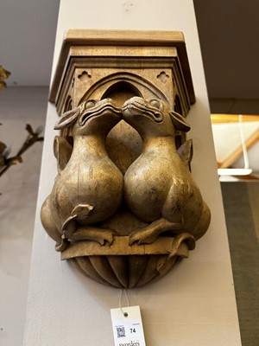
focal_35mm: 24
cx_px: 130
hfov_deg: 56.8
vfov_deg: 71.6
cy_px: 173
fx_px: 239
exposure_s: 1/50
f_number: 1.78
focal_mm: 6.86
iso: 400
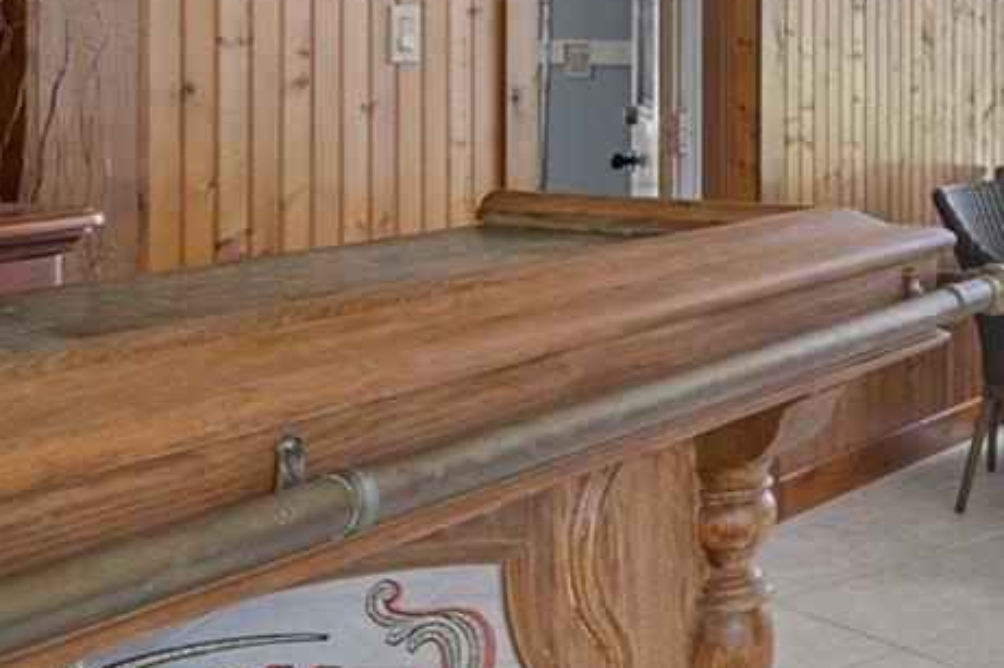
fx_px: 1645
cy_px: 48
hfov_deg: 28.3
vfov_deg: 22.3
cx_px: 1285
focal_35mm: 59
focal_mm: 17
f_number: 9
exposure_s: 1/3
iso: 320
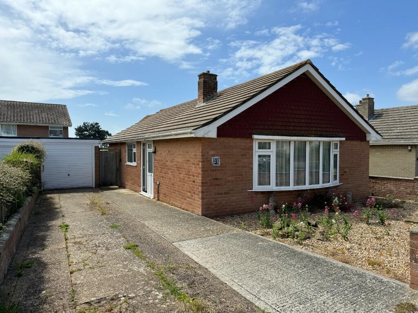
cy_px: 156
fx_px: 290
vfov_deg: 56.8
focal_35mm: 24
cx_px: 209
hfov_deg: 71.6
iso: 80
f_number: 1.78
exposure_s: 1/4608
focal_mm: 6.76
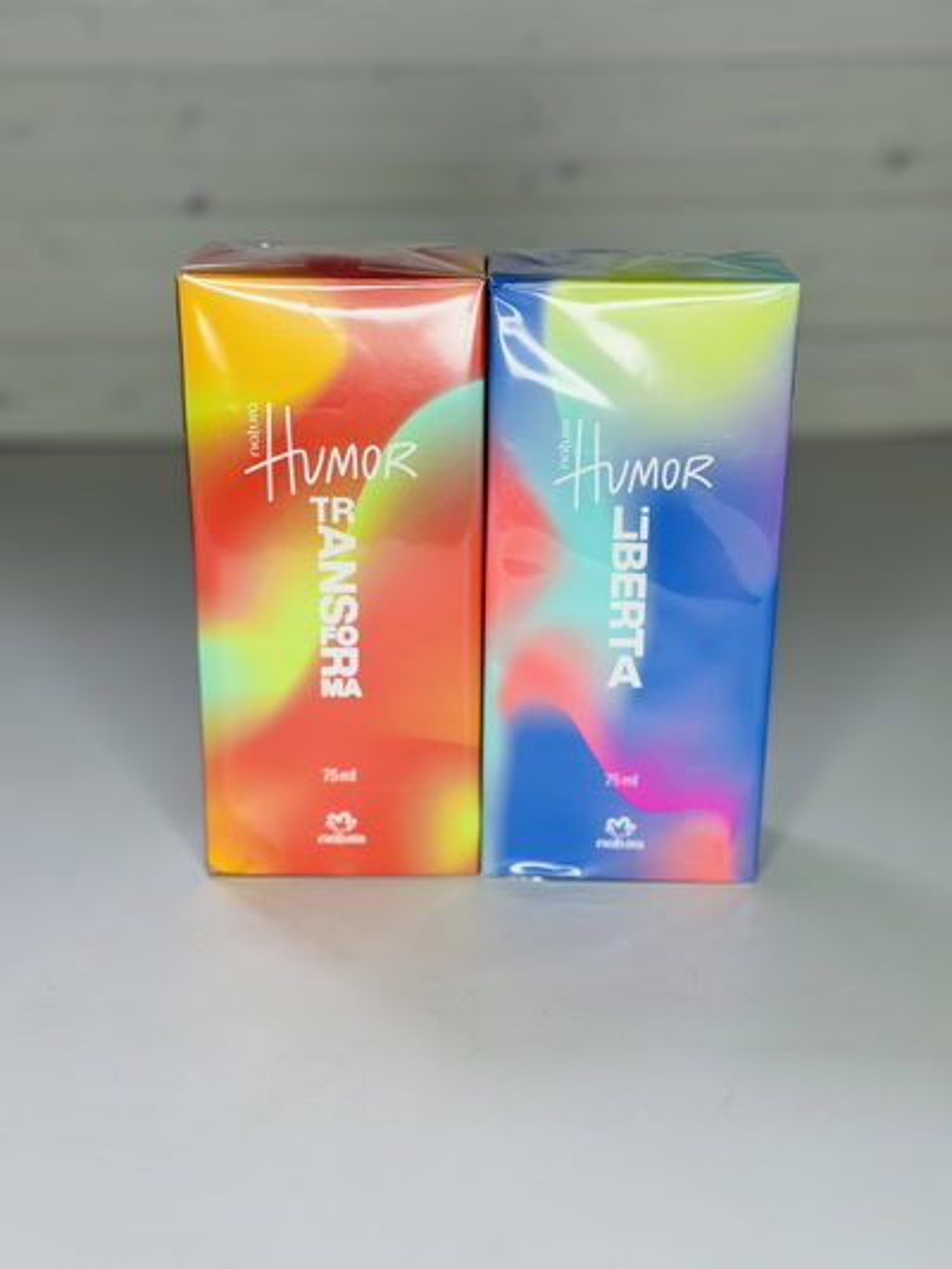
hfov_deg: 30.3
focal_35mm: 48
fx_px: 1759
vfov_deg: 39.6
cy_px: 634
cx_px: 476
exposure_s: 1/193
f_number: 1.78
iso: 50
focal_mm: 6.76
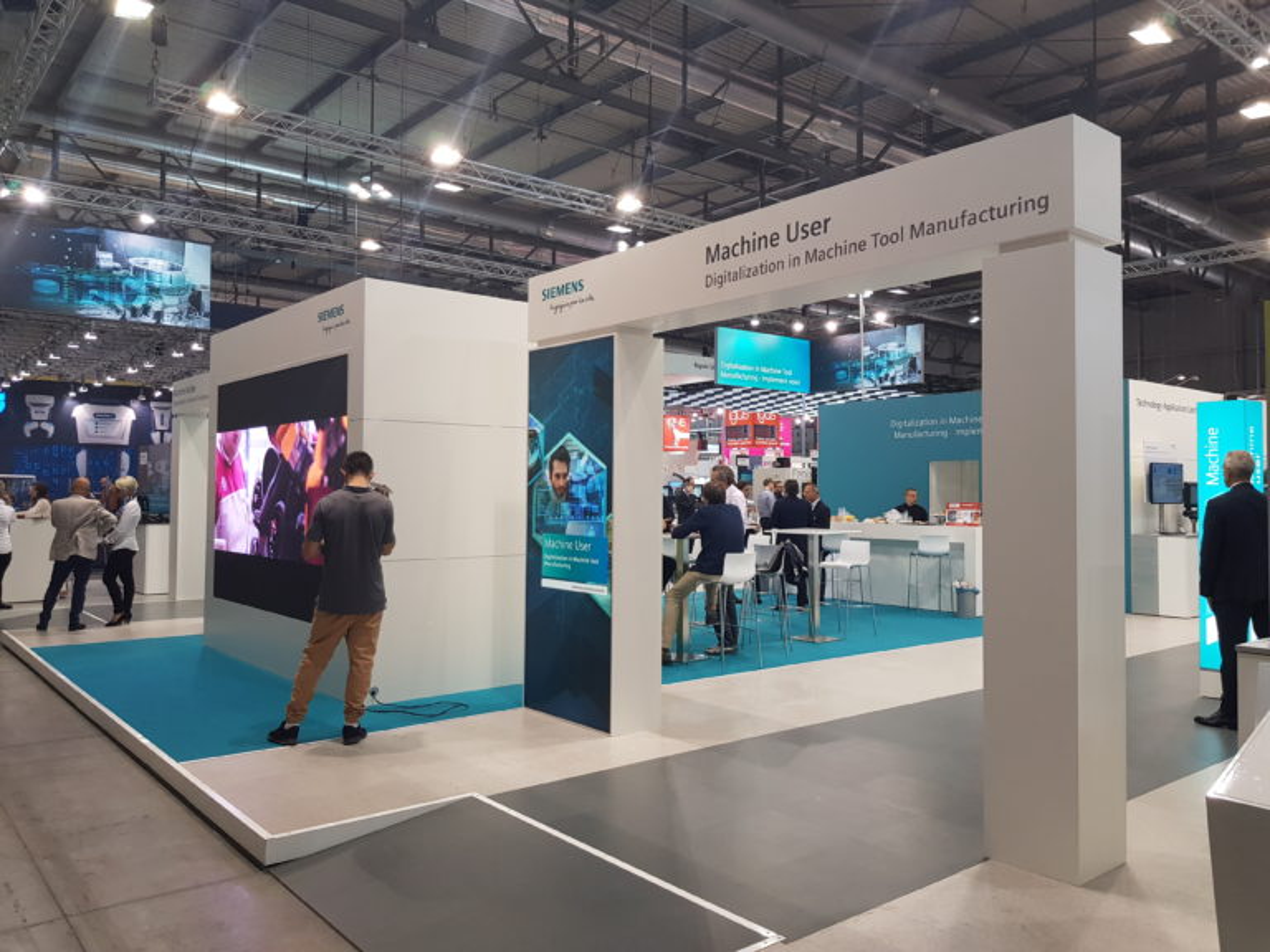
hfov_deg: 67.3
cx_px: 635
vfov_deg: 53.1
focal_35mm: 26
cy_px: 476
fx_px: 954
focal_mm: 4.2
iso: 80
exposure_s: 1/100
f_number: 1.7
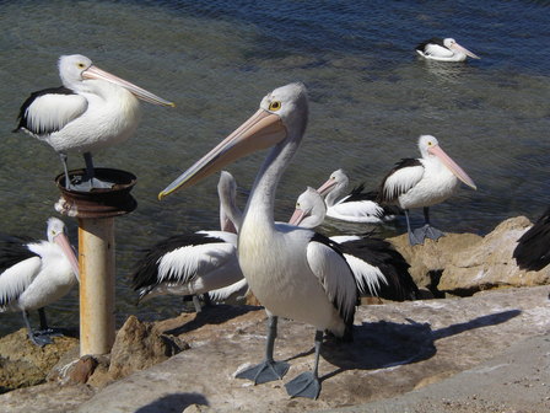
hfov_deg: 18.9
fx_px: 1652
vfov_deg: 14.2
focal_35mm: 104
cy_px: 206
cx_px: 275
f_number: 9.6
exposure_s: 1/200
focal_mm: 16
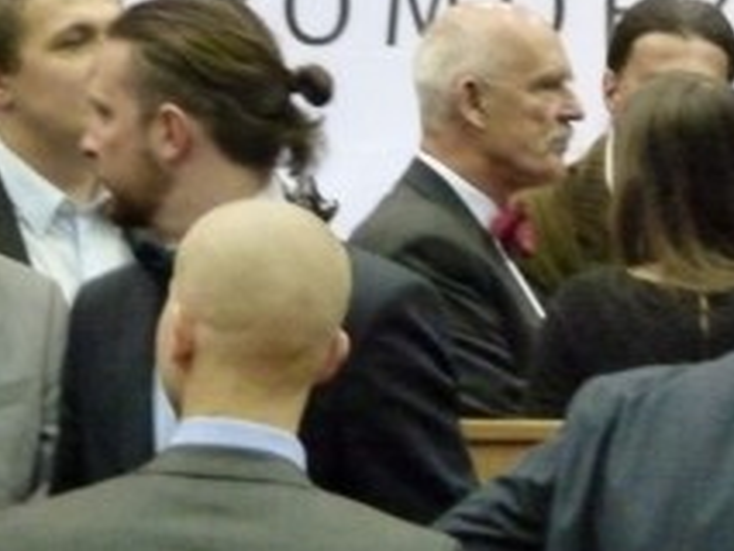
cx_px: 351
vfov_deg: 6.9
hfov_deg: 9.2
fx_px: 4583
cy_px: 114
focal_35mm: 216
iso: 1600
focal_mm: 20.7
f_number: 3.5
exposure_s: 1/60
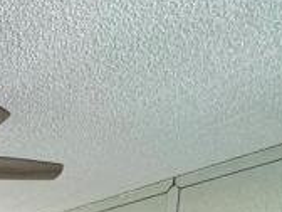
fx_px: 489
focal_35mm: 60
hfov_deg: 24.2
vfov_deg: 16.7
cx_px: -154
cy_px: 449
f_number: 2.2
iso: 800
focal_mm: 2.22
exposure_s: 1/60
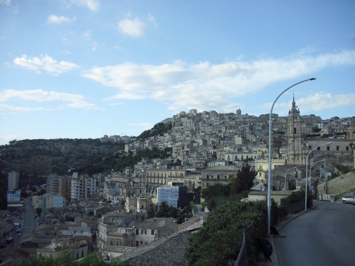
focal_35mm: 38
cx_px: 178
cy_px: 133
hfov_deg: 49.0
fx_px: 390
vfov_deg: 37.7
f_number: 8
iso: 100
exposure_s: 1/160
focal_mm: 6.2
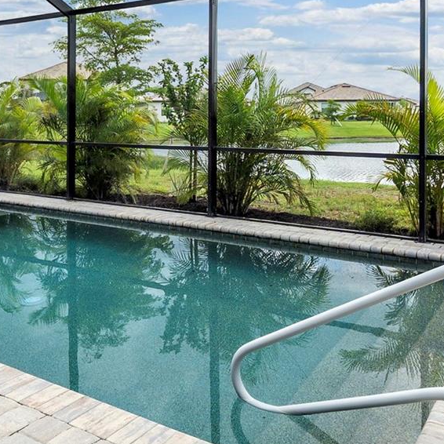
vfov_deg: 45.2
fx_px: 522
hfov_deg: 46.0
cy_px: 139
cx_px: 205
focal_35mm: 36
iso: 100
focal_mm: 10
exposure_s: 1/100
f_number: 8
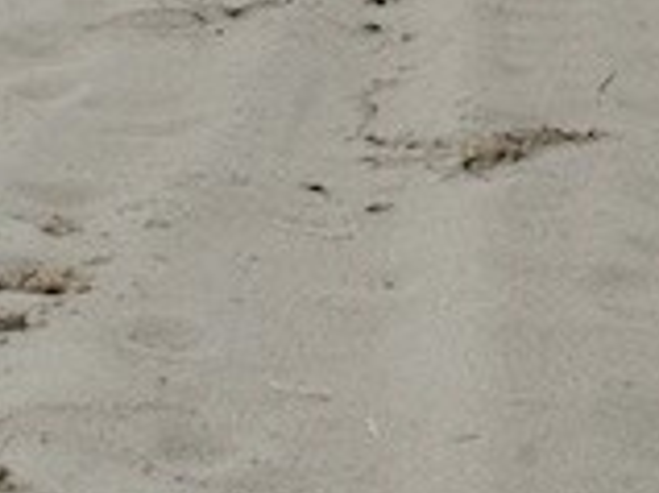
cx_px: 261
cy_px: -257
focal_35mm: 157
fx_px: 2985
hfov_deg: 12.6
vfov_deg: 9.2
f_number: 10
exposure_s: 1/3200
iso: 800
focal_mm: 27
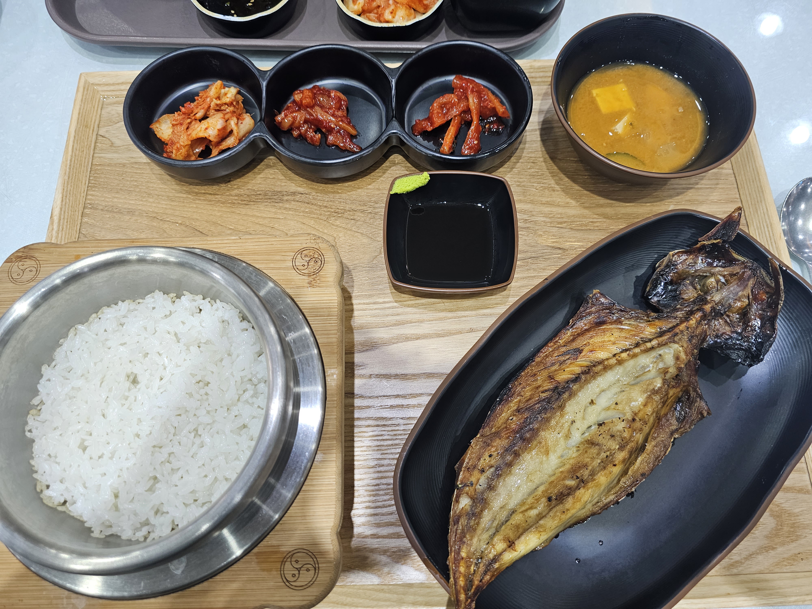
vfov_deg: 58.9
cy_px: 304
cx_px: 406
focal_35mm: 23
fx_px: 540
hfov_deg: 73.9
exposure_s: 1/120
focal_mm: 6.3
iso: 125
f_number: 1.7
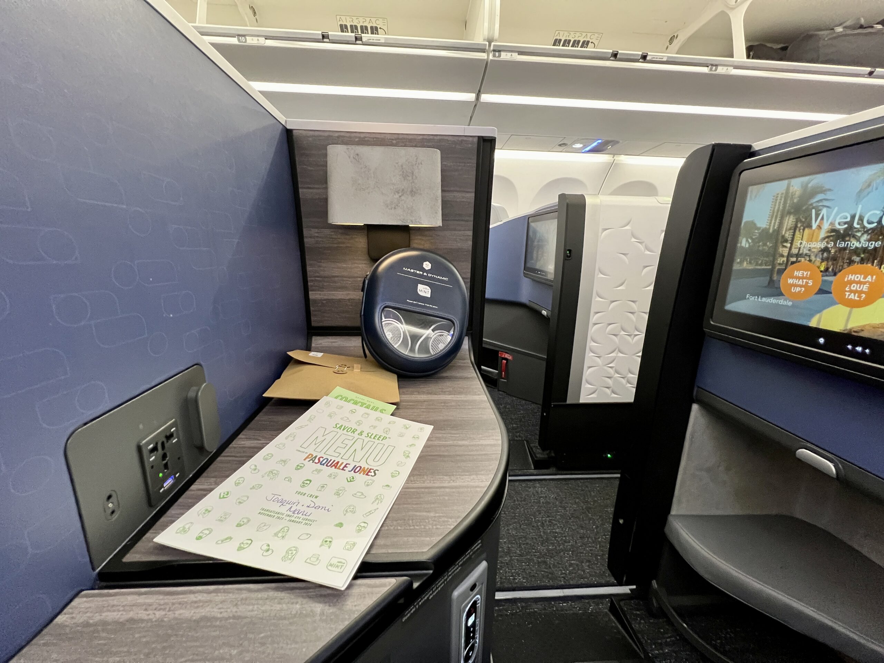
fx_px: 332
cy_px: 332
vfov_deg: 89.9
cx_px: 442
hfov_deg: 106.2
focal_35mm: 13
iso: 640
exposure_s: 1/52
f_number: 1.8
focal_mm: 1.57
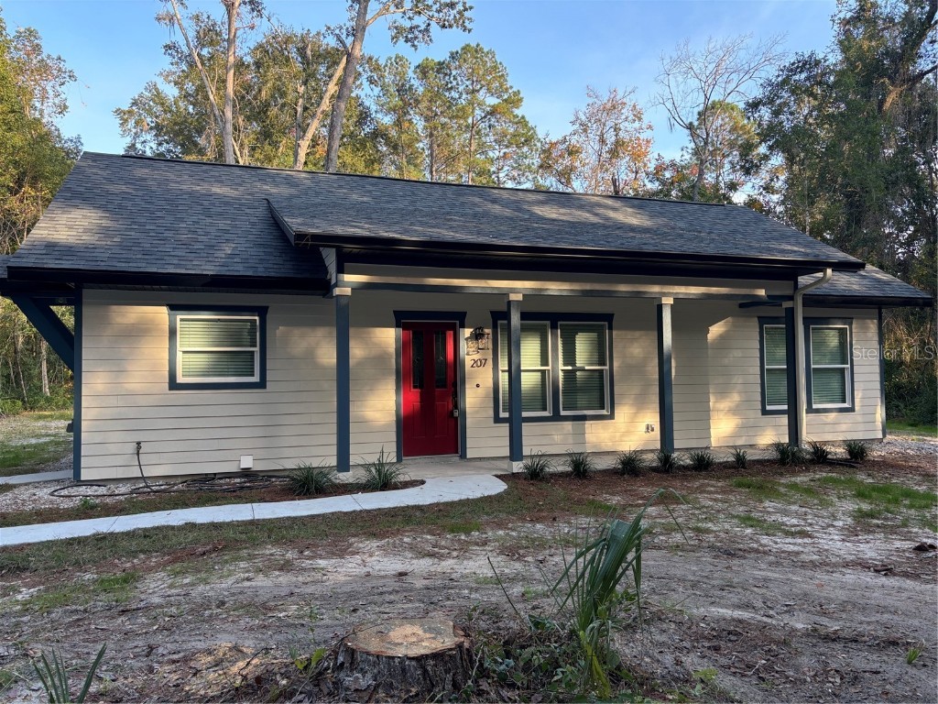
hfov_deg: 67.3
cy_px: 352
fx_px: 705
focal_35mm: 26
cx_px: 469
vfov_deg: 53.1
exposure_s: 1/212
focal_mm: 5.96
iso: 50
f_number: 1.6
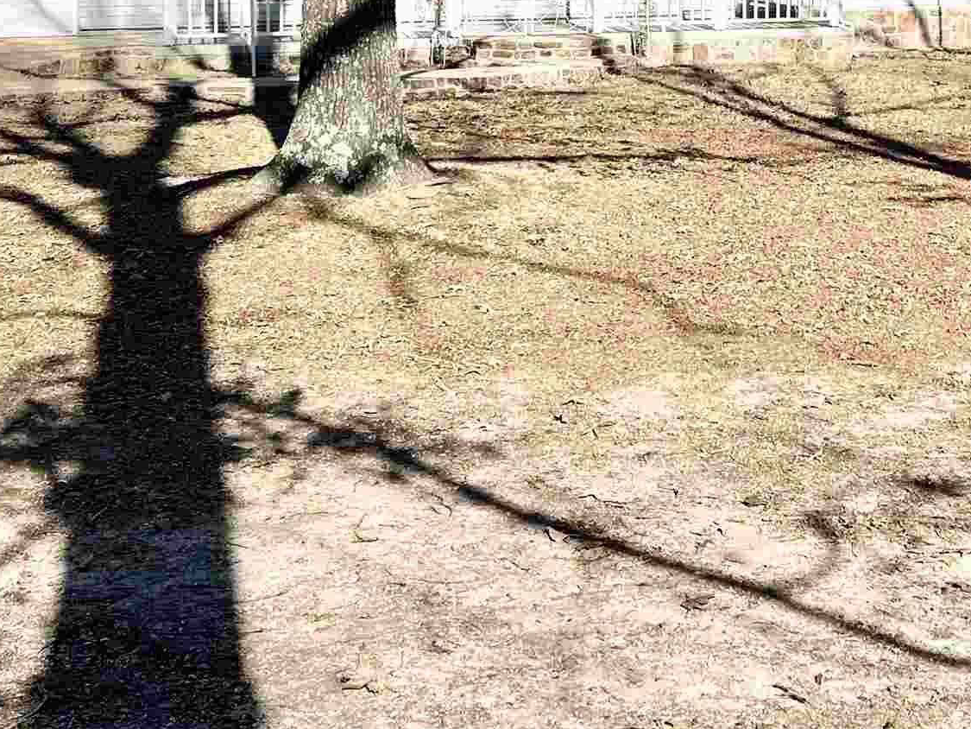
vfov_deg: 20.1
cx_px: 735
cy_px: -10
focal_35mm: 71
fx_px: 1992
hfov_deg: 27.0
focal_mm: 5.7
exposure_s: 1/3460
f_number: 1.5
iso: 50
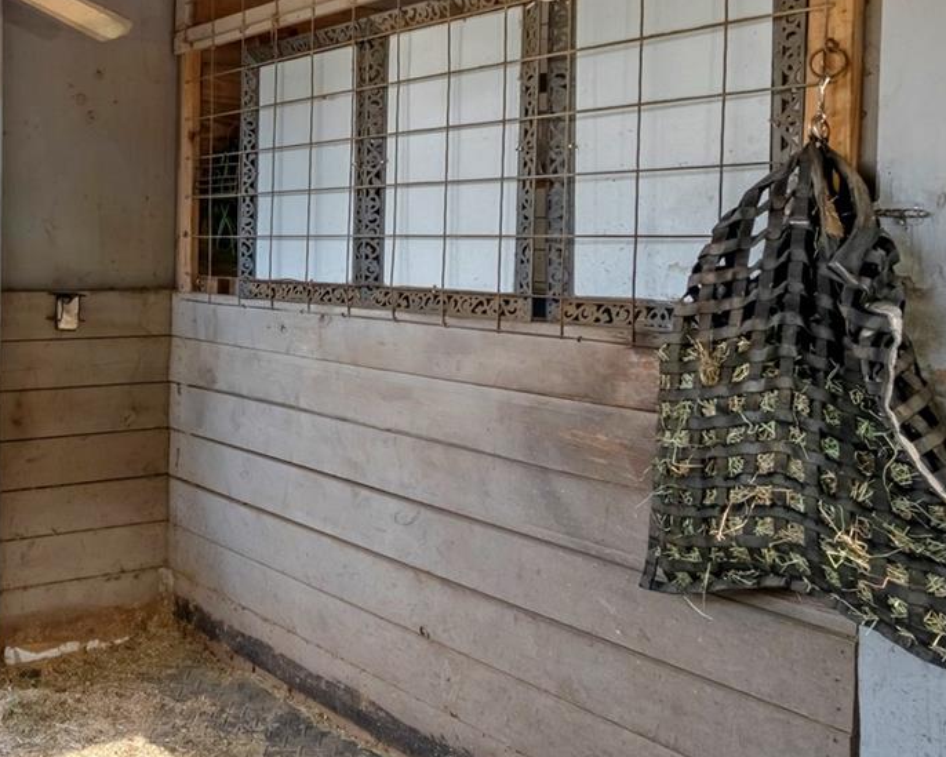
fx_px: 1011
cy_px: 245
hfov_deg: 45.5
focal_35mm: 36
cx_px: 97
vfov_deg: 40.5
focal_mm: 11
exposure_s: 1/10
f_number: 9
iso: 250
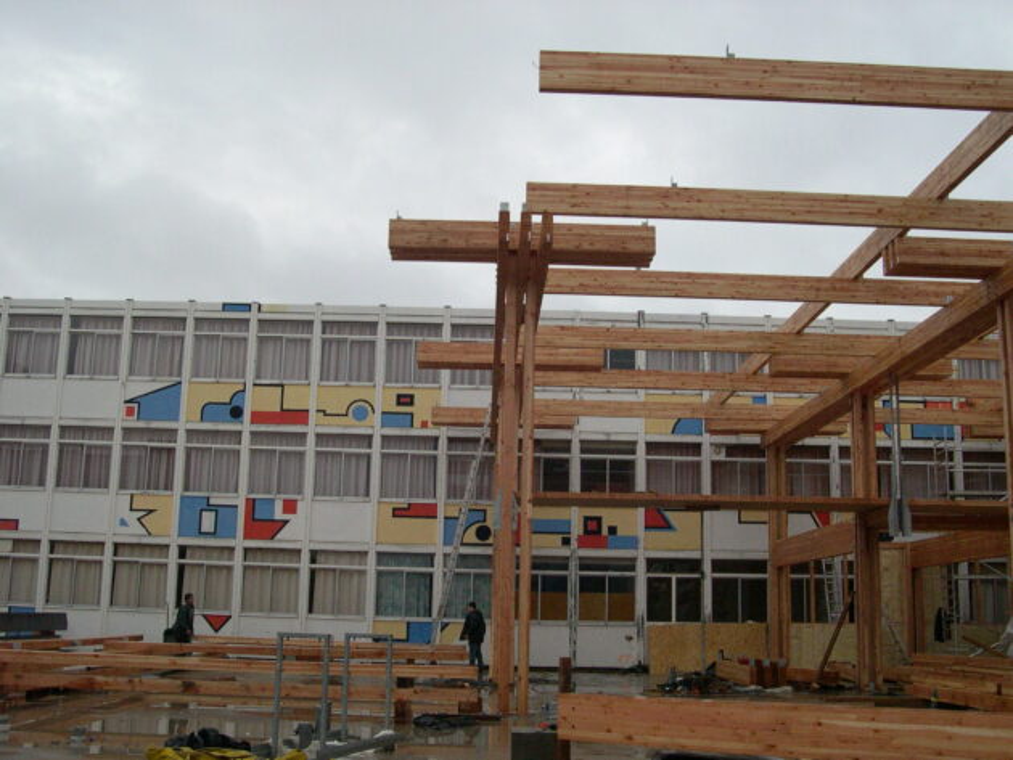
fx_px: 1112
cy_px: 380
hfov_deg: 49.0
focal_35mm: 38
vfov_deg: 37.7
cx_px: 506
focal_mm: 8
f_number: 7.6
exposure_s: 1/348
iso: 400
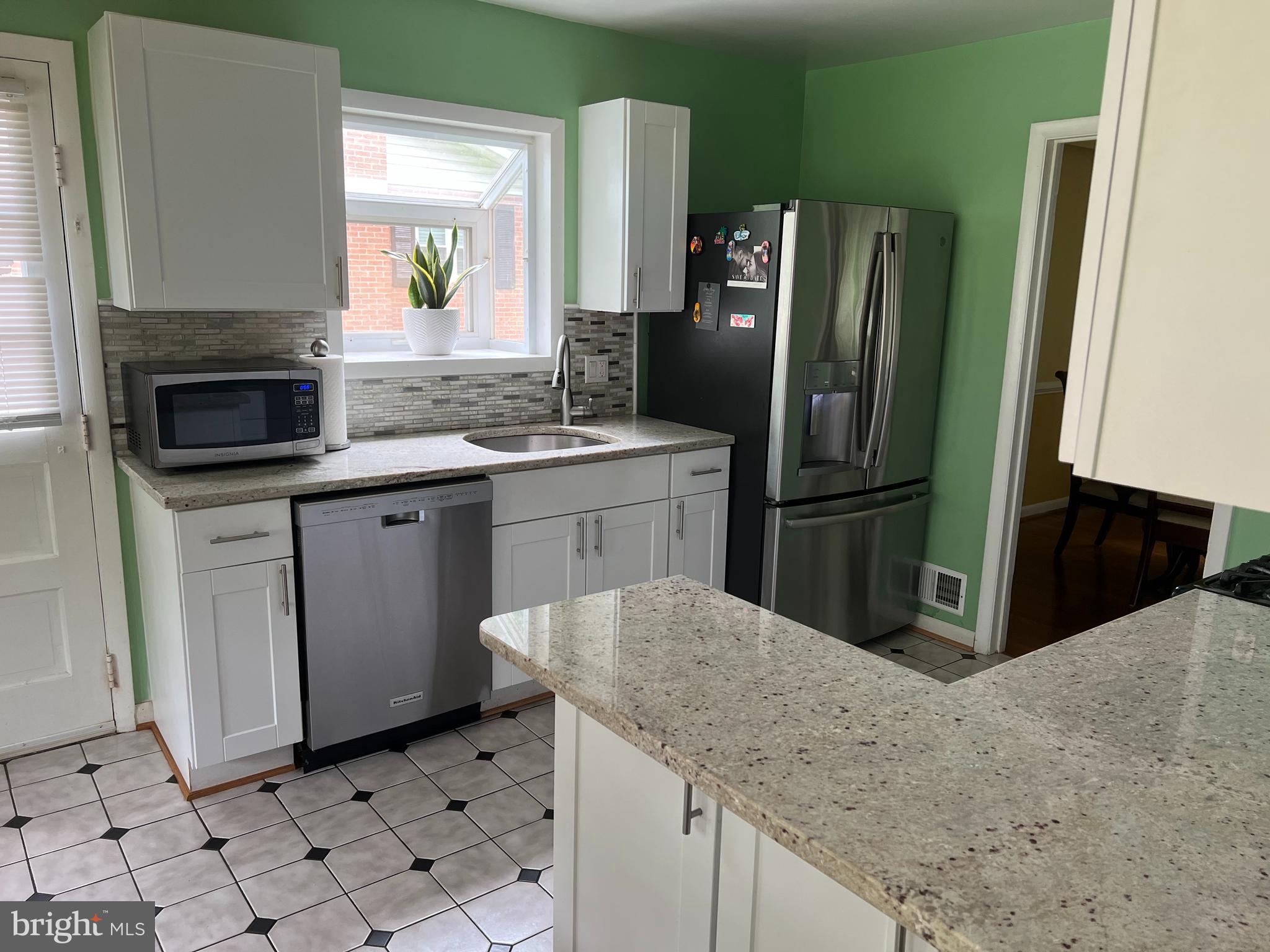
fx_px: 954
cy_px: 476
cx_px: 635
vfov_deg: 53.1
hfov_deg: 67.3
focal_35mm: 26
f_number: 1.5
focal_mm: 5.7
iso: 125
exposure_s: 1/121
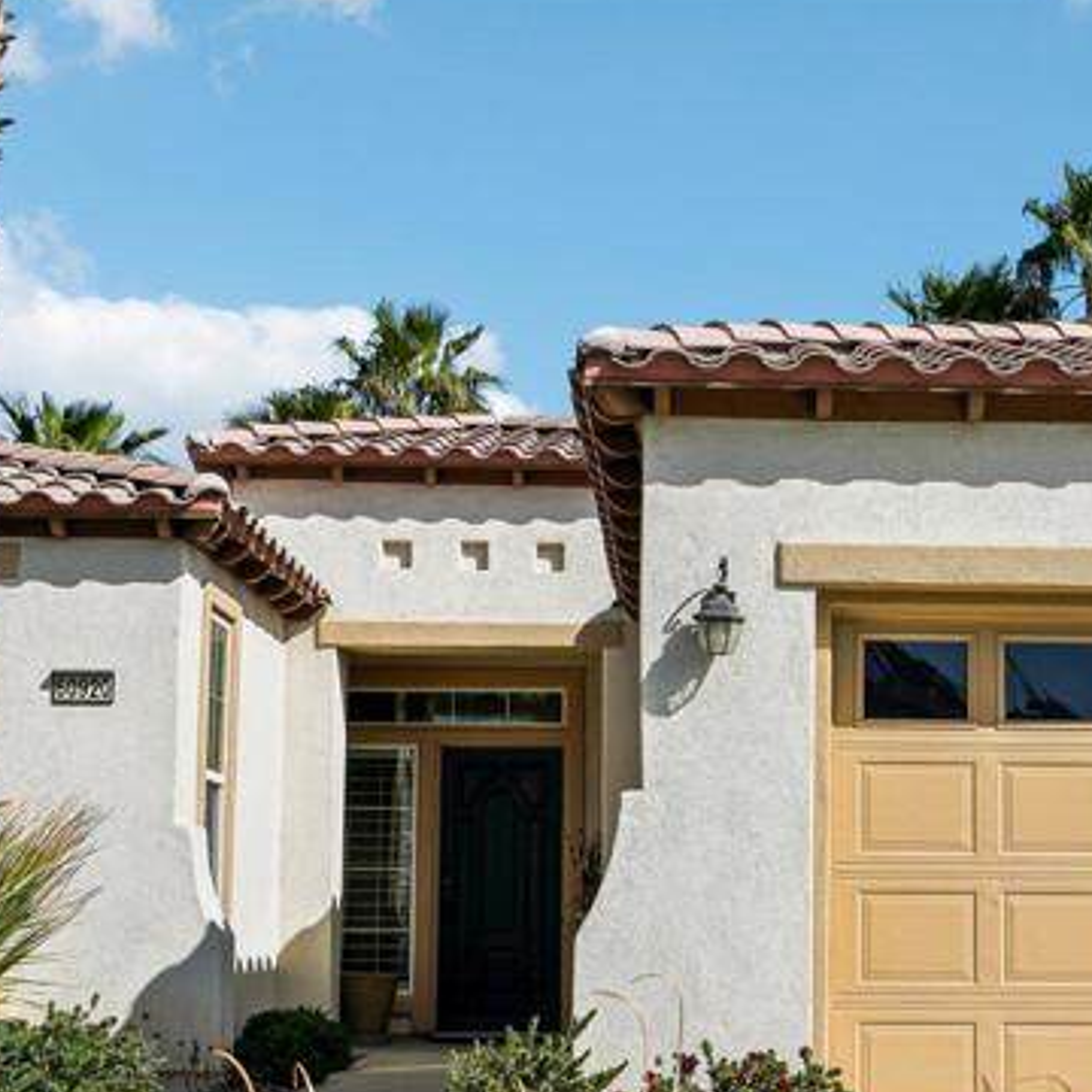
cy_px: 698
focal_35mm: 58
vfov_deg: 29.4
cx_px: 780
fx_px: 2070
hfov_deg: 29.2
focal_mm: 24
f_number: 8
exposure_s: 1/500
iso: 100
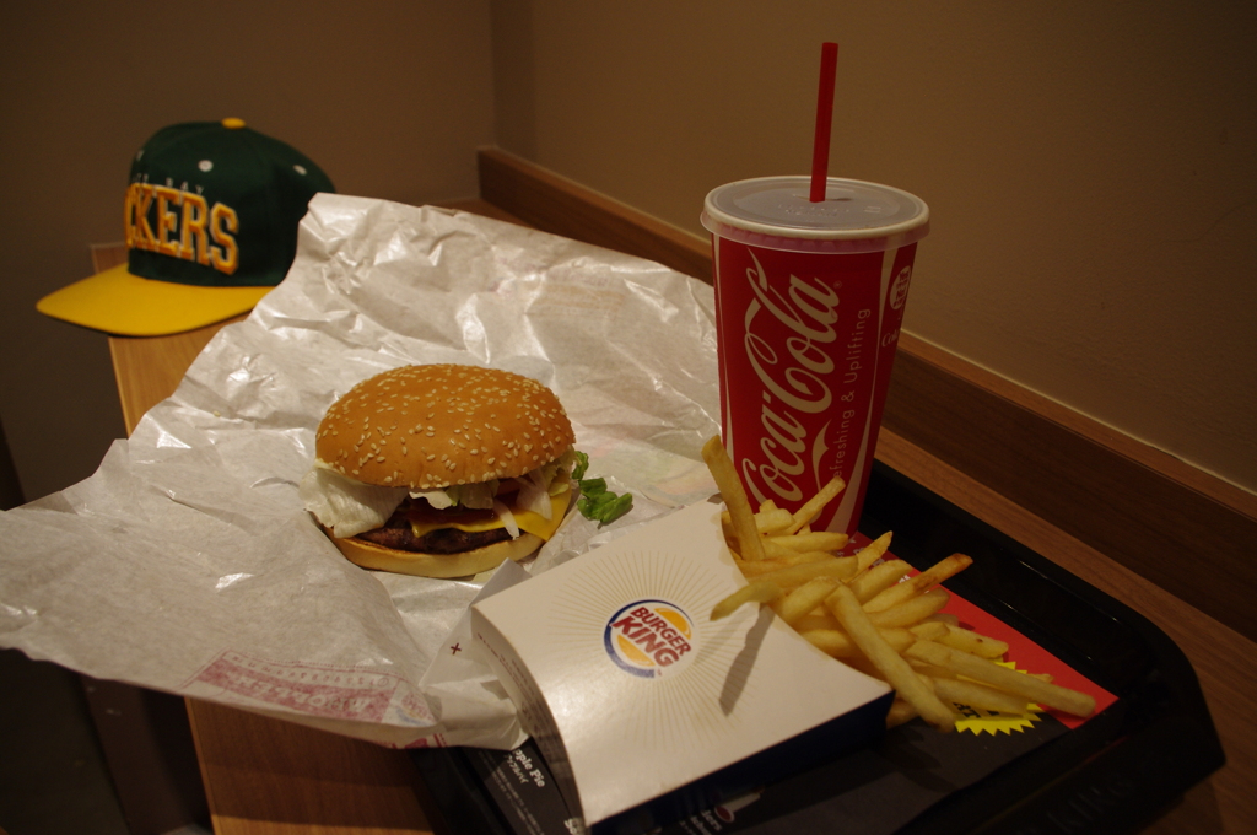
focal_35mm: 30
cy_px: 418
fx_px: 1046
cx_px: 628
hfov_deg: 62.0
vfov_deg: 43.5
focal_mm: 20
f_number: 5
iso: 400
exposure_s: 1/50
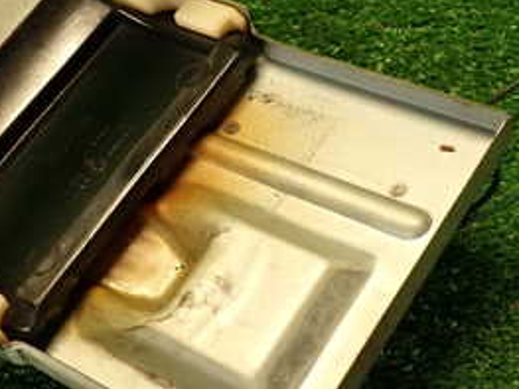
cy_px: 138
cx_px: 136
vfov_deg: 20.1
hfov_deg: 26.4
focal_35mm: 73
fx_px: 1094
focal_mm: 5.79
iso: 250
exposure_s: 1/30
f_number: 2.4
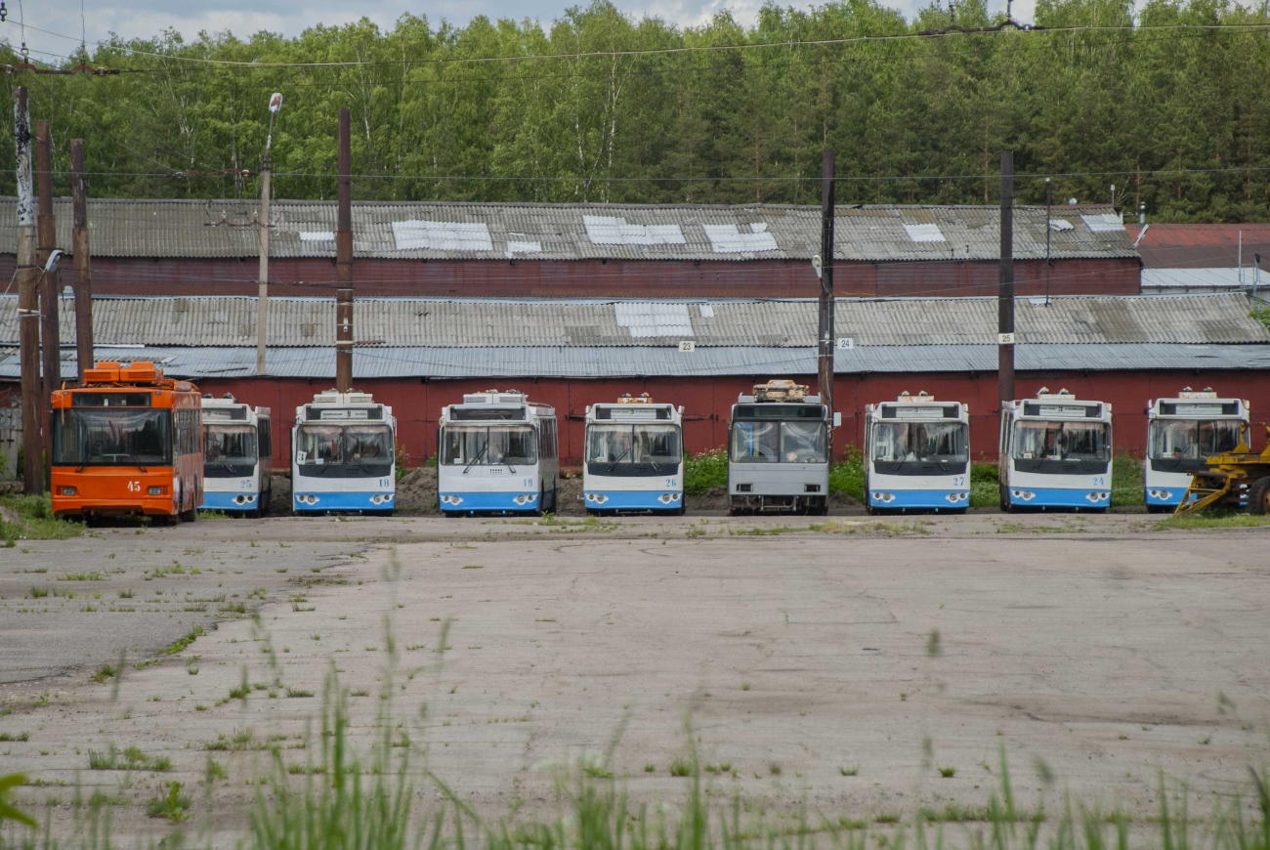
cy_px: 425
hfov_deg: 13.0
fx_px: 5562
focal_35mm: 158
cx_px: 635
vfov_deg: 8.7
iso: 200
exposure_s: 1/350
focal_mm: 105
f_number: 5.6
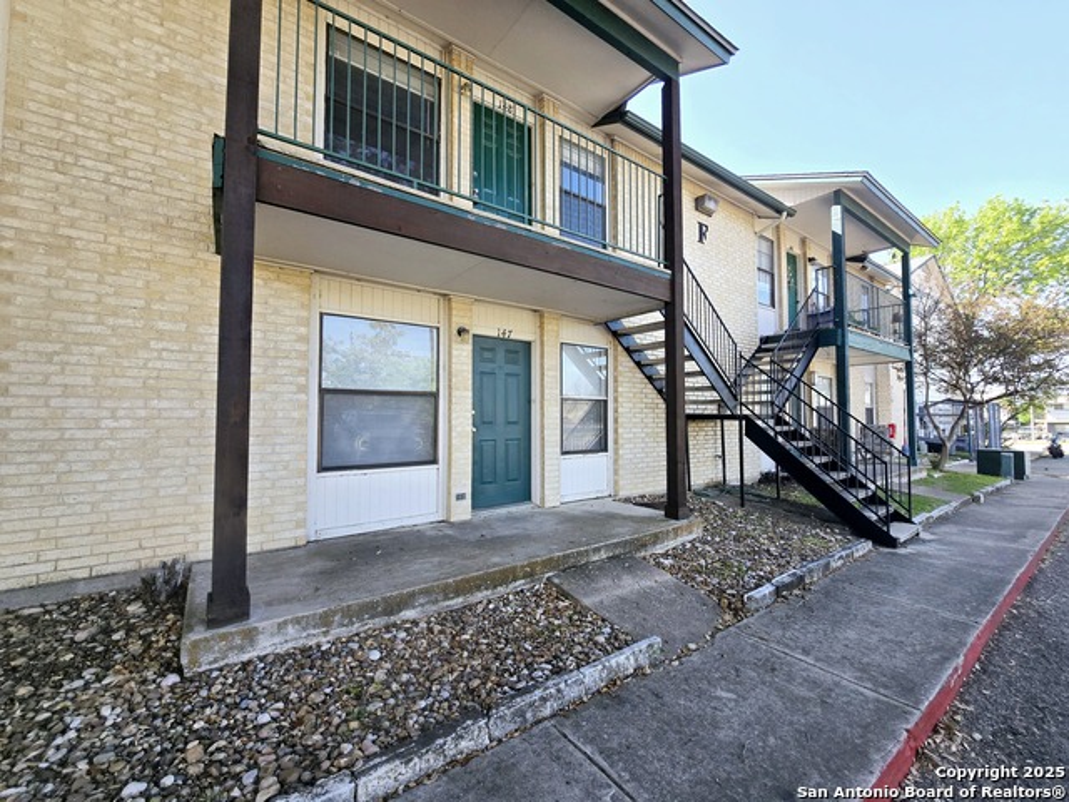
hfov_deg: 106.2
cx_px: 534
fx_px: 401
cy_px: 401
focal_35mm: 13
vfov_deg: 89.9
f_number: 2.2
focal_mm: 2.2
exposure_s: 1/526
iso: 50
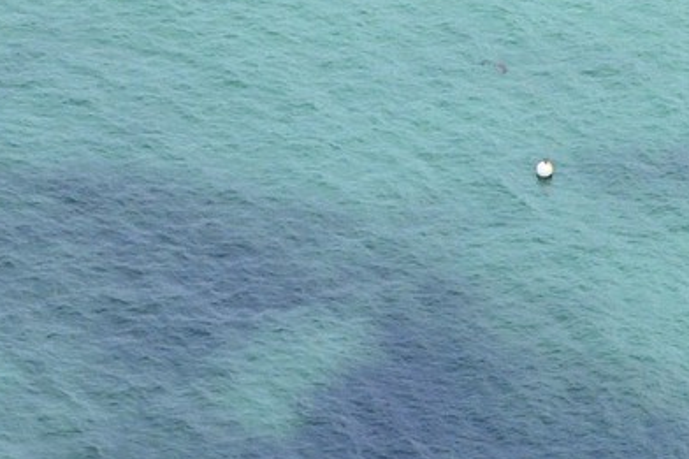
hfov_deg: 3.4
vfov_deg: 2.2
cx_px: 633
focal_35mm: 612
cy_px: -841
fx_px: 11707
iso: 800
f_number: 6.3
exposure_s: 1/1000
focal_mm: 150
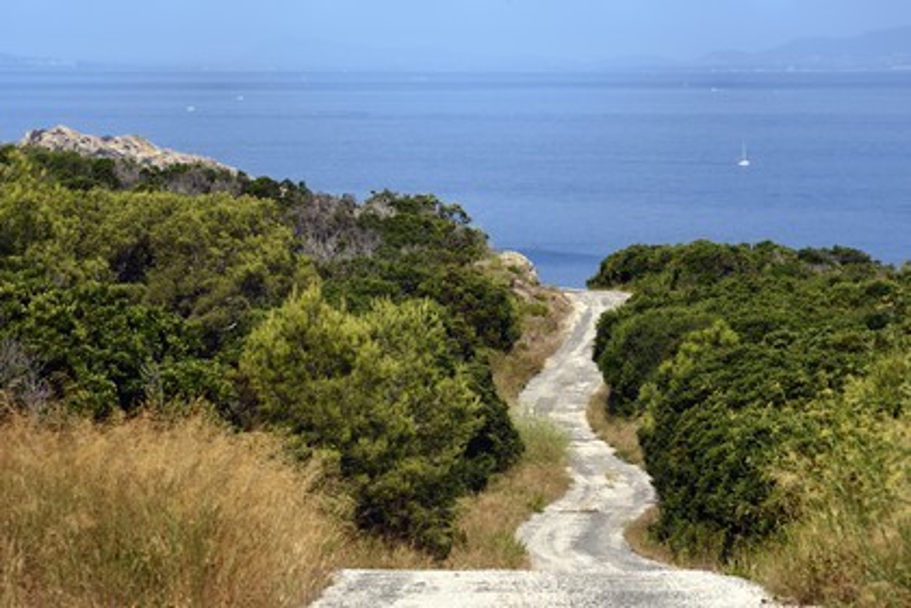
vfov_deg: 6.9
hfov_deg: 10.3
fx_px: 5061
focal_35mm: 200
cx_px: 456
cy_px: 304
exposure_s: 1/200
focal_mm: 200
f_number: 16
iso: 200
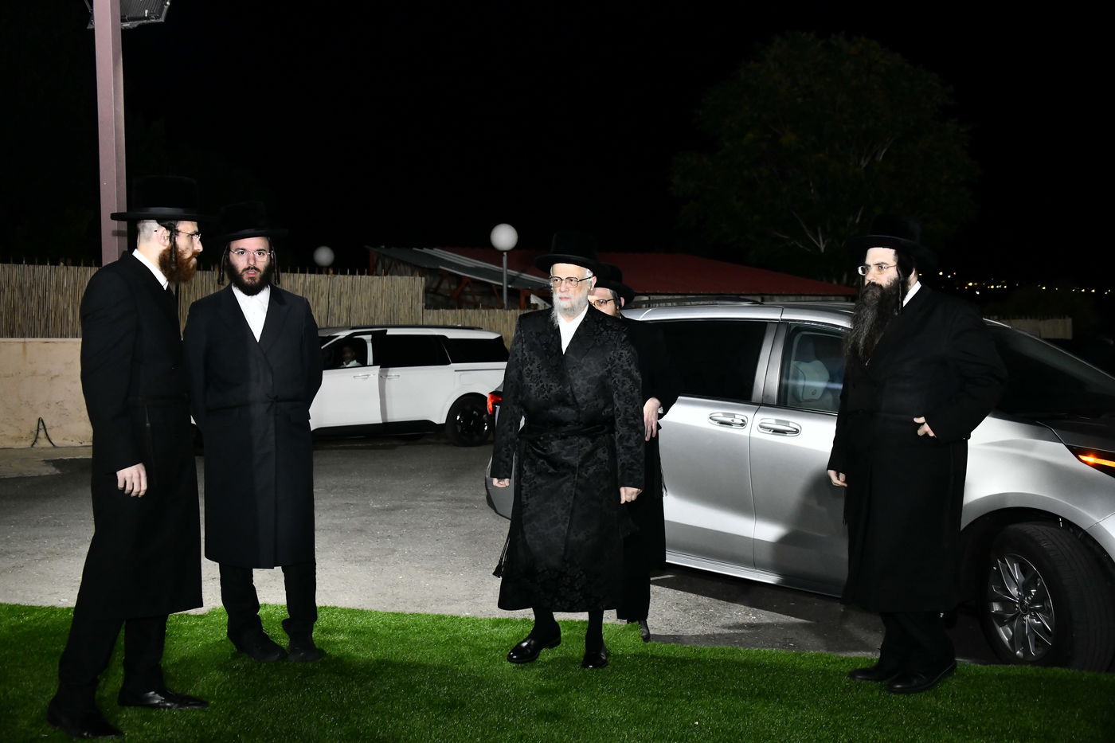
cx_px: 558
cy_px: 372
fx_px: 1239
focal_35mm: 40
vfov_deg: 33.4
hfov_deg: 48.5
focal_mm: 40
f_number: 5.6
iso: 2000
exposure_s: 1/160
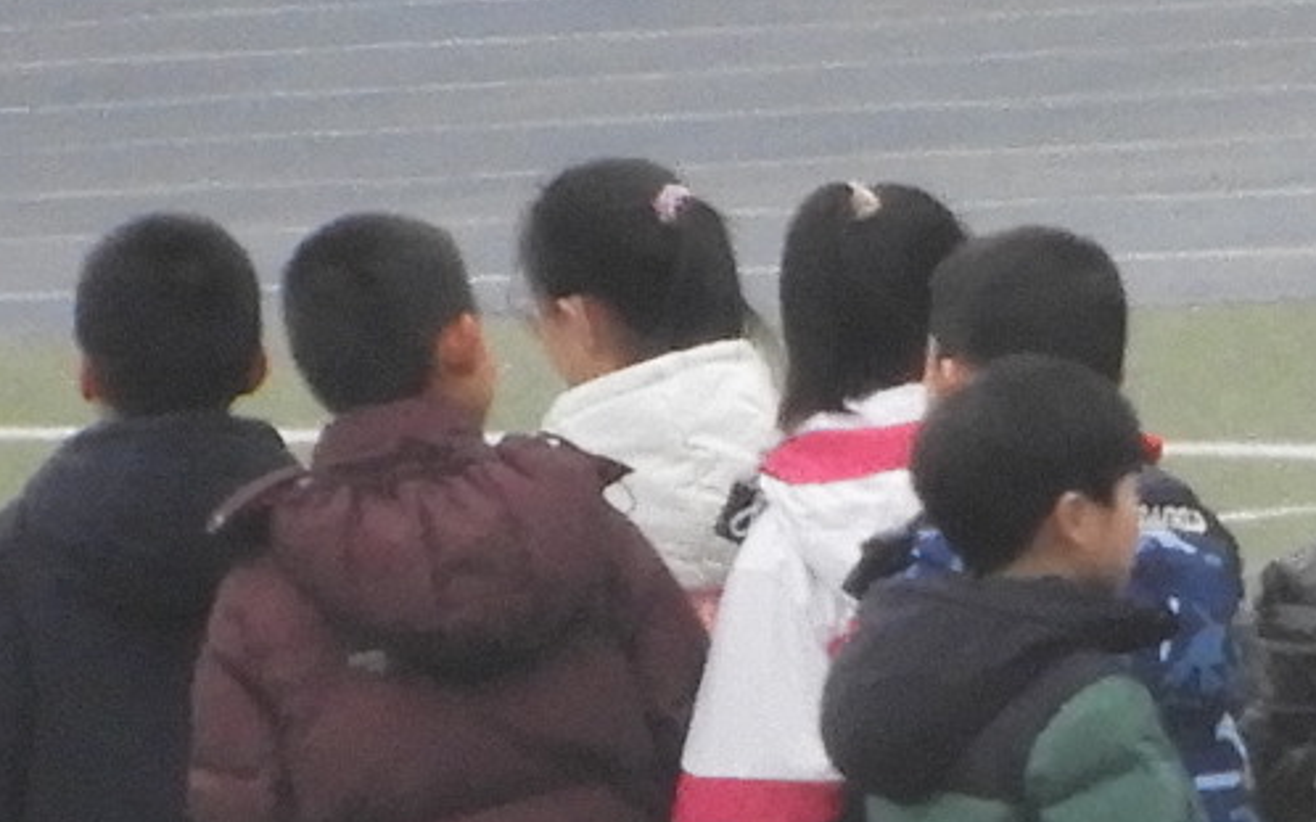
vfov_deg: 0.4
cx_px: 4289
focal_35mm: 3128
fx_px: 112161
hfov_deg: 0.7
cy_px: 2122
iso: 450
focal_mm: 80.6
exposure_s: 1/60
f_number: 5.6
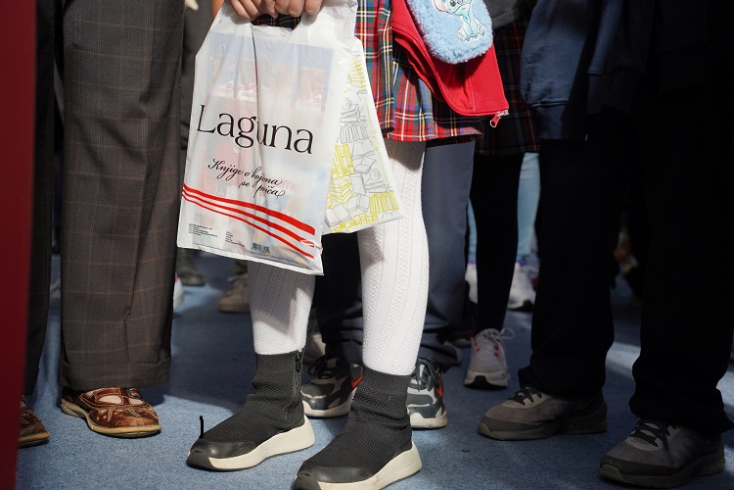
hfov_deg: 35.1
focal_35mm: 57
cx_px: 367
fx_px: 1162
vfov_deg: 23.8
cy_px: 245
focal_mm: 57
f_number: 5
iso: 100
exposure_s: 1/100
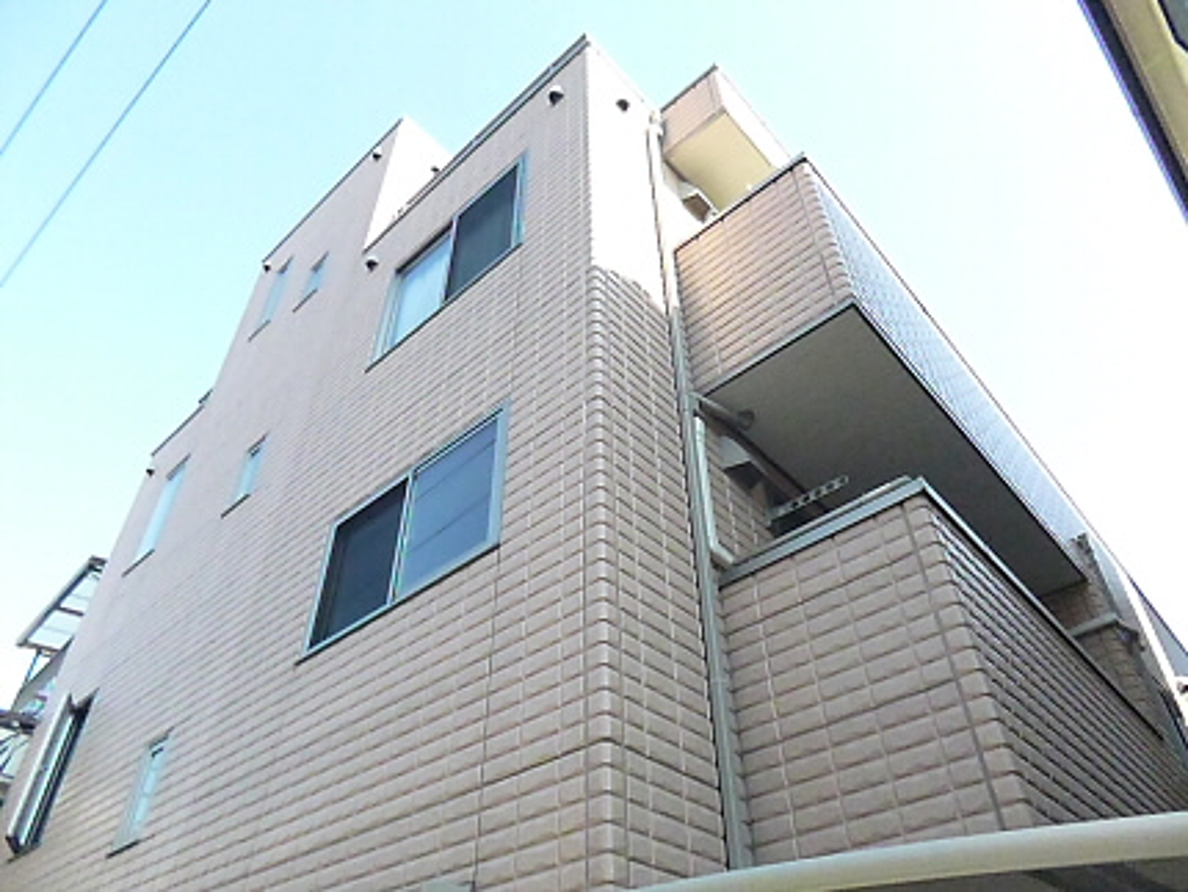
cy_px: 446
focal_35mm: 24
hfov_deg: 71.6
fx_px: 824
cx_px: 594
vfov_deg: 56.9
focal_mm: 4.3
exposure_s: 1/320
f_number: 9
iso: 2500
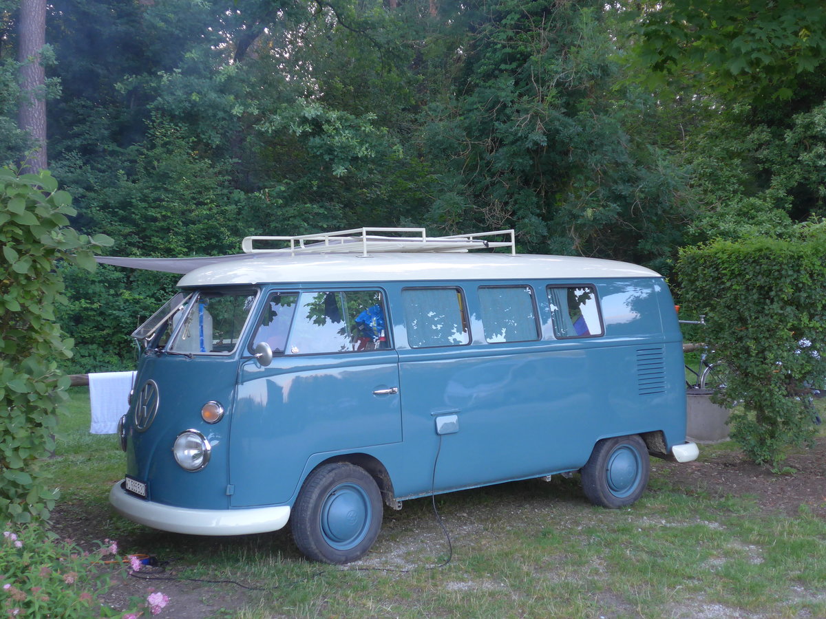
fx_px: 1050
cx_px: 413
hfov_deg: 42.9
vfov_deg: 32.9
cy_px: 310
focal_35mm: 44
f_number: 2.8
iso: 200
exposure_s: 1/60
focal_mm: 9
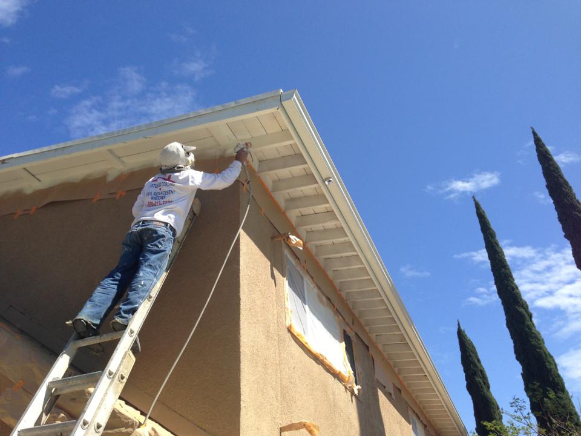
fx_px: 554
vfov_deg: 42.9
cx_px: 290
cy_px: 218
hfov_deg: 55.4
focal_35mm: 33
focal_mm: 4.13
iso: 50
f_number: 2.4
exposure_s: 1/1153
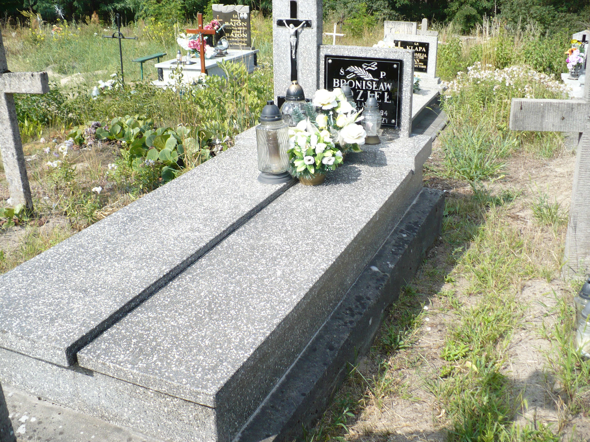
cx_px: 295
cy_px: 221
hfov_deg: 50.1
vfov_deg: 38.7
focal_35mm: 37
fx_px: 631
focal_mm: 6.1
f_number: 2.8
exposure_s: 1/640
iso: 100
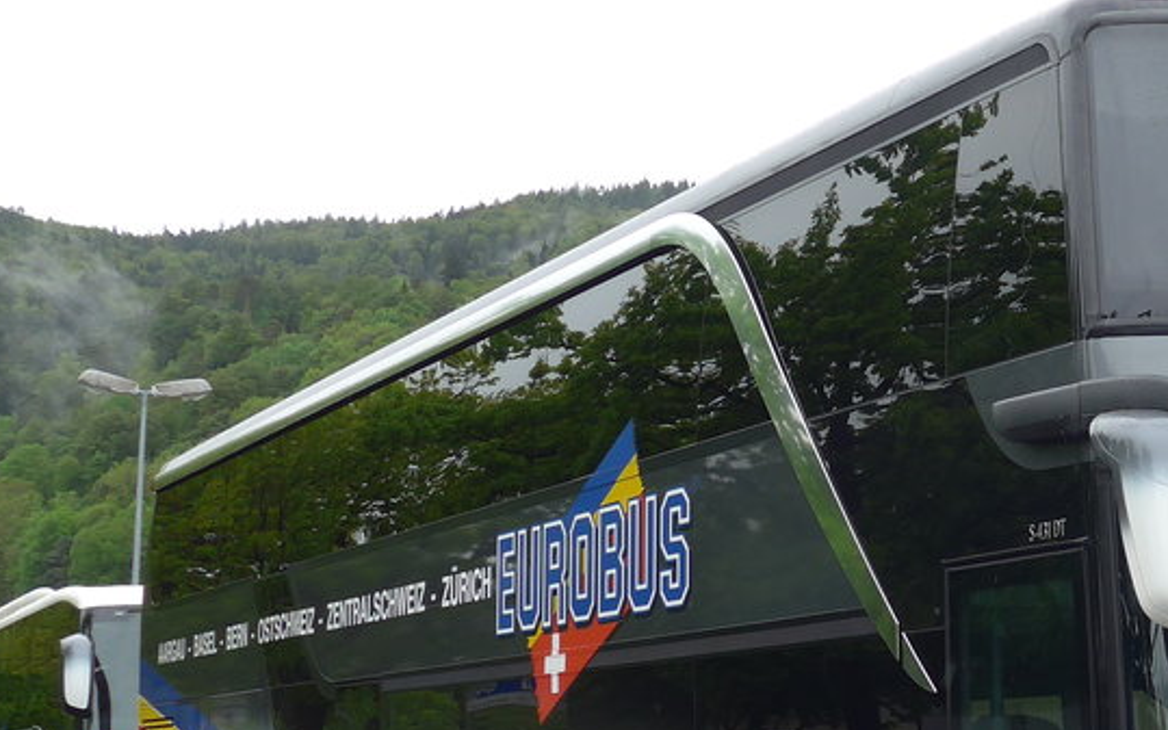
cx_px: 997
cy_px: 539
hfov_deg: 23.8
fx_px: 2706
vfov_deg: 15.3
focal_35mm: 85
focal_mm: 7.5
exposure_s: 1/500
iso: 80
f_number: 2.8
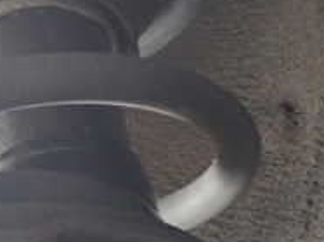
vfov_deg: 12.1
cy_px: 59
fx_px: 1141
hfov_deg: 15.9
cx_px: 23
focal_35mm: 122
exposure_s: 1/20
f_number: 2.7
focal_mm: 6.83
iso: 800
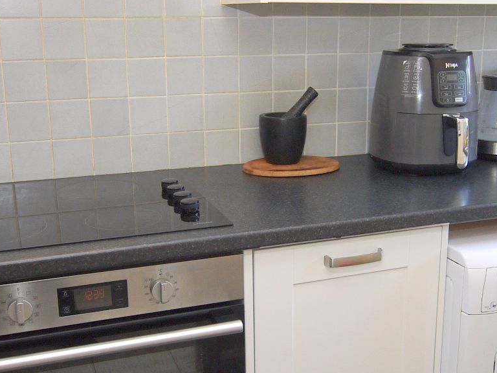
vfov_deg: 30.3
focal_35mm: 48
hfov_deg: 39.6
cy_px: 180
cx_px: 281
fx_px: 689
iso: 100
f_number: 4
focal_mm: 9
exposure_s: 1/60
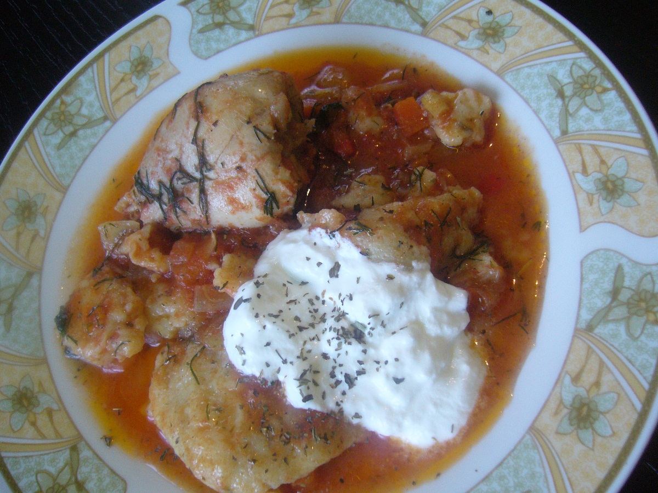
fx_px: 665
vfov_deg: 40.7
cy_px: 246
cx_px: 329
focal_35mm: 35
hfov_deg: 52.6
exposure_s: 1/13
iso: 160
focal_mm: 5.8
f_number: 2.8
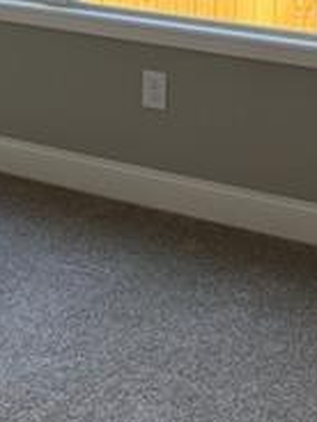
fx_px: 1221
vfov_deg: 18.1
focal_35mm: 100
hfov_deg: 13.2
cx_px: -264
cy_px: -149
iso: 200
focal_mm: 6.76
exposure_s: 1/158
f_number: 1.78
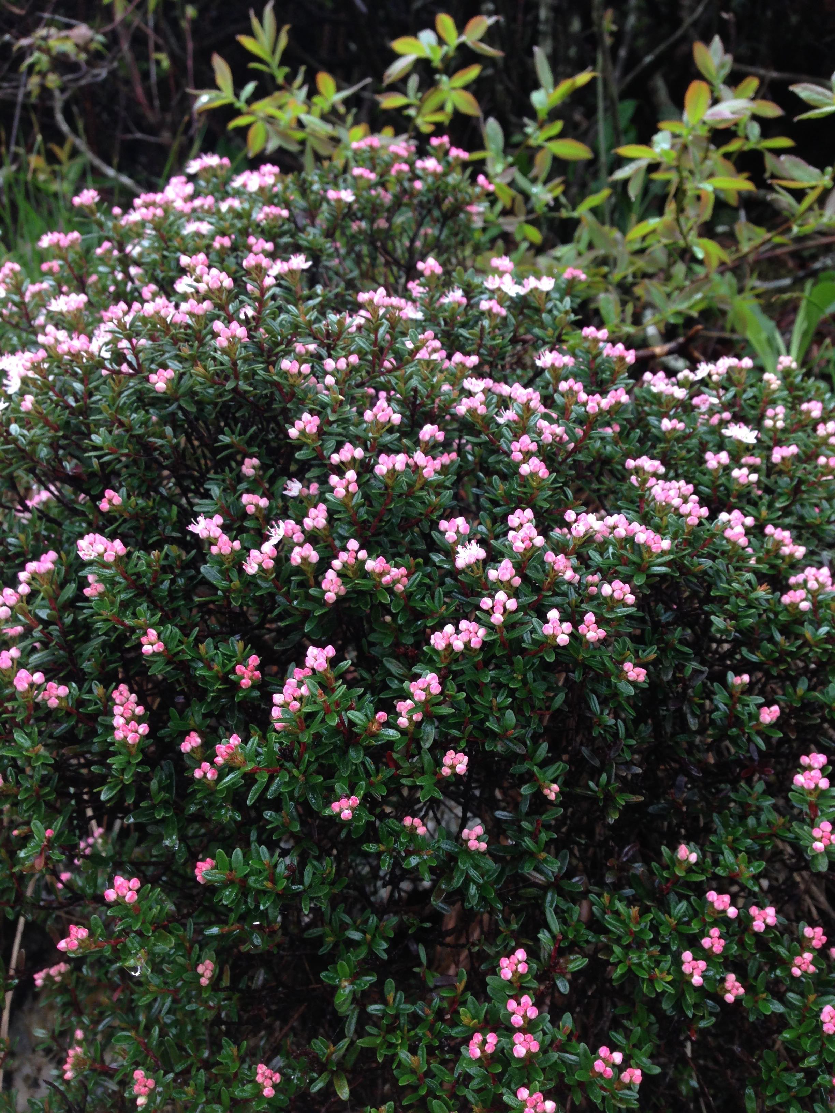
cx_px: 418
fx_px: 1061
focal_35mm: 33
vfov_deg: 55.4
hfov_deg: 42.9
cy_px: 556
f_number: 2.4
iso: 64
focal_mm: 4.12
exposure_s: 1/60
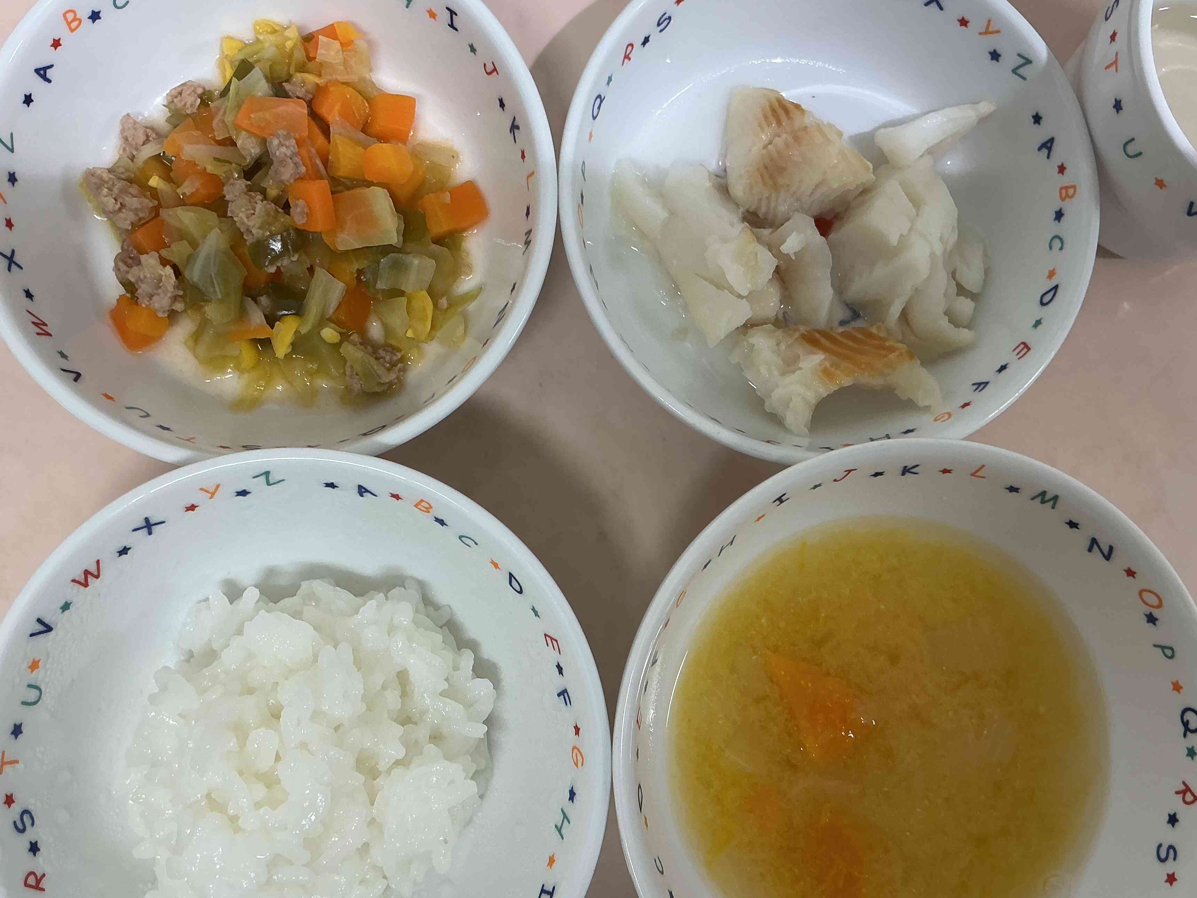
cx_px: 618
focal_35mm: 34
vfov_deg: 41.8
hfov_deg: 53.9
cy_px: 484
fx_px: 1176
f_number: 1.8
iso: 40
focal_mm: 3
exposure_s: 1/60
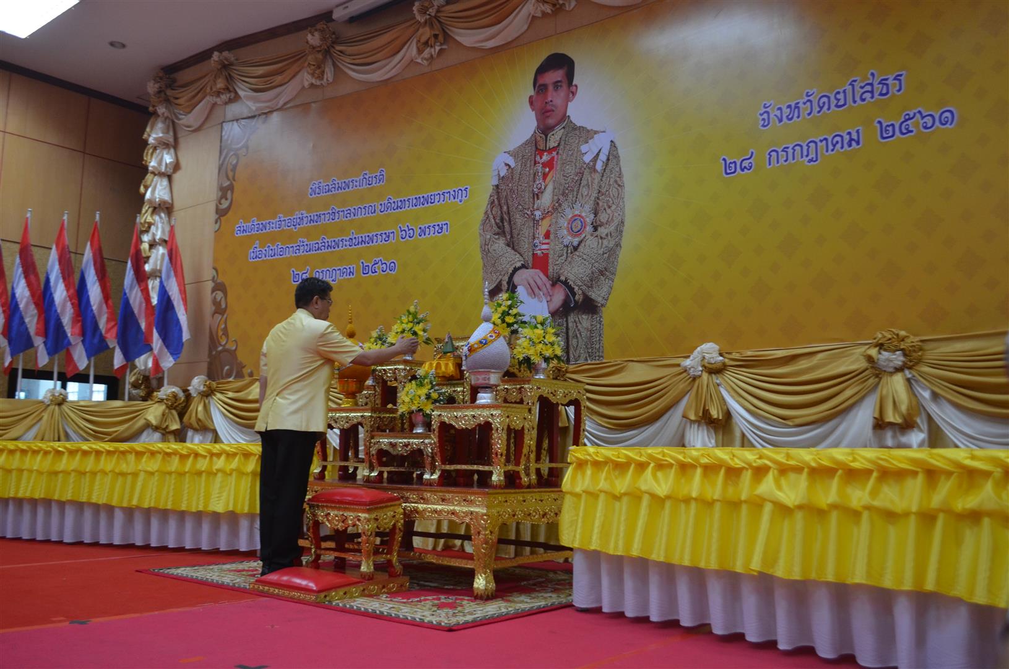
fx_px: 923
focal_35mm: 33
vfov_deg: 39.8
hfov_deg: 57.3
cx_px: 504
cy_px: 334
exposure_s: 1/50
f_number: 3.8
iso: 800
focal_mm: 22
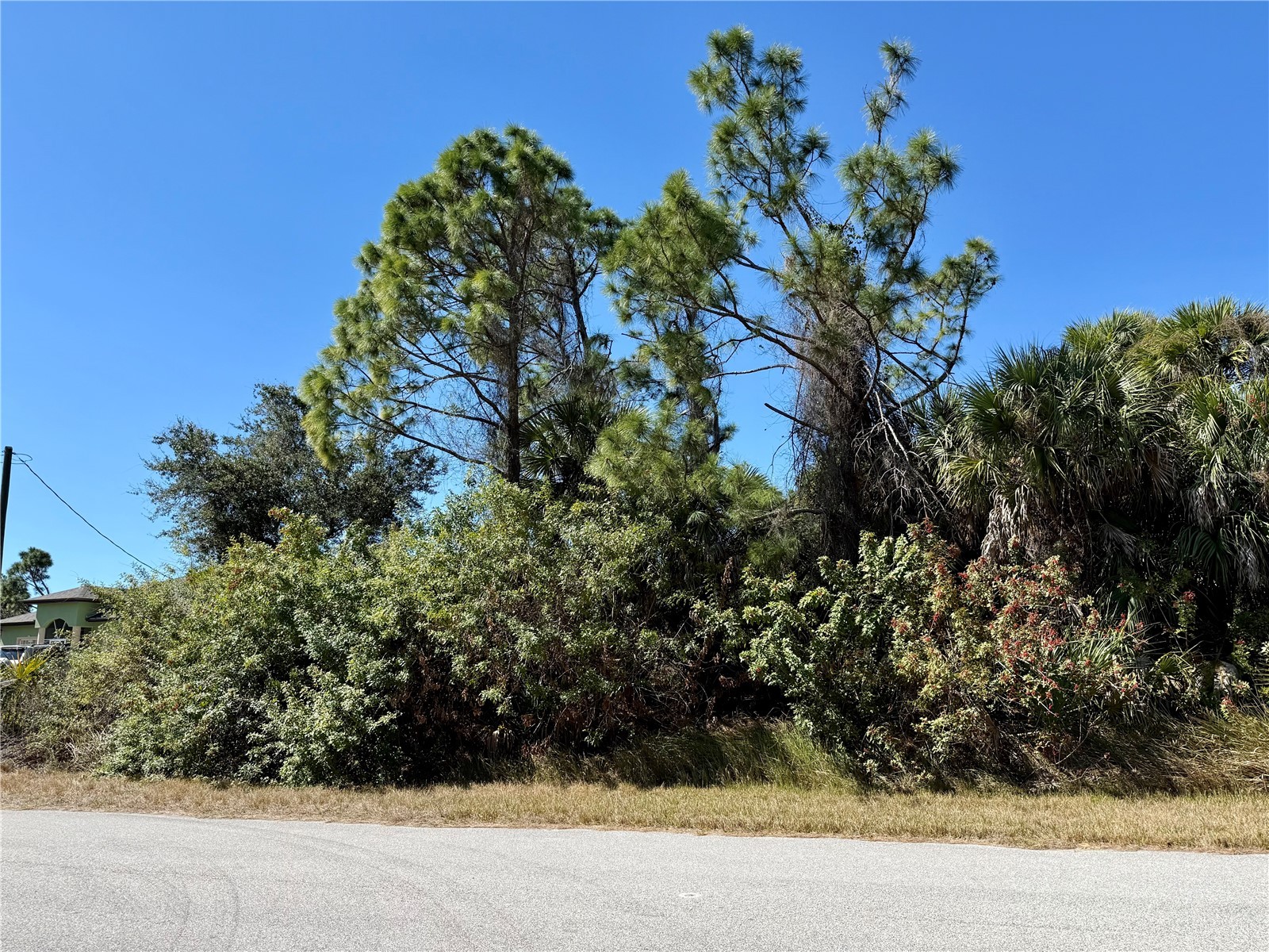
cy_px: 476
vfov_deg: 56.8
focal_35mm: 24
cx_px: 634
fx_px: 880
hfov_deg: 71.6
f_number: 1.78
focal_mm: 6.76
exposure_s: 1/3021
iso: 80
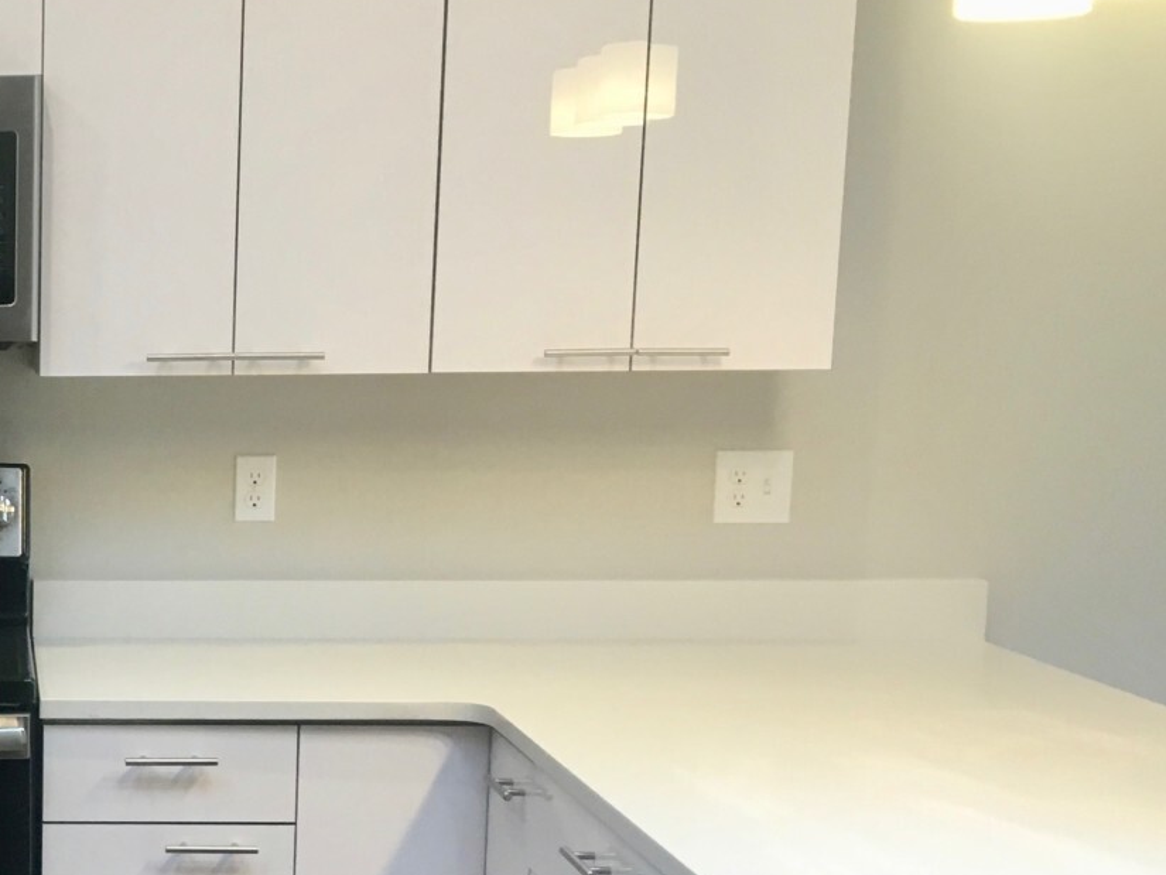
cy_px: 727
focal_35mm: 72
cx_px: -123
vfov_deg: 20.2
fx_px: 2426
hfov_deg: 25.1
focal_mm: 4.15
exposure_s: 1/30
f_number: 2.2
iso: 40
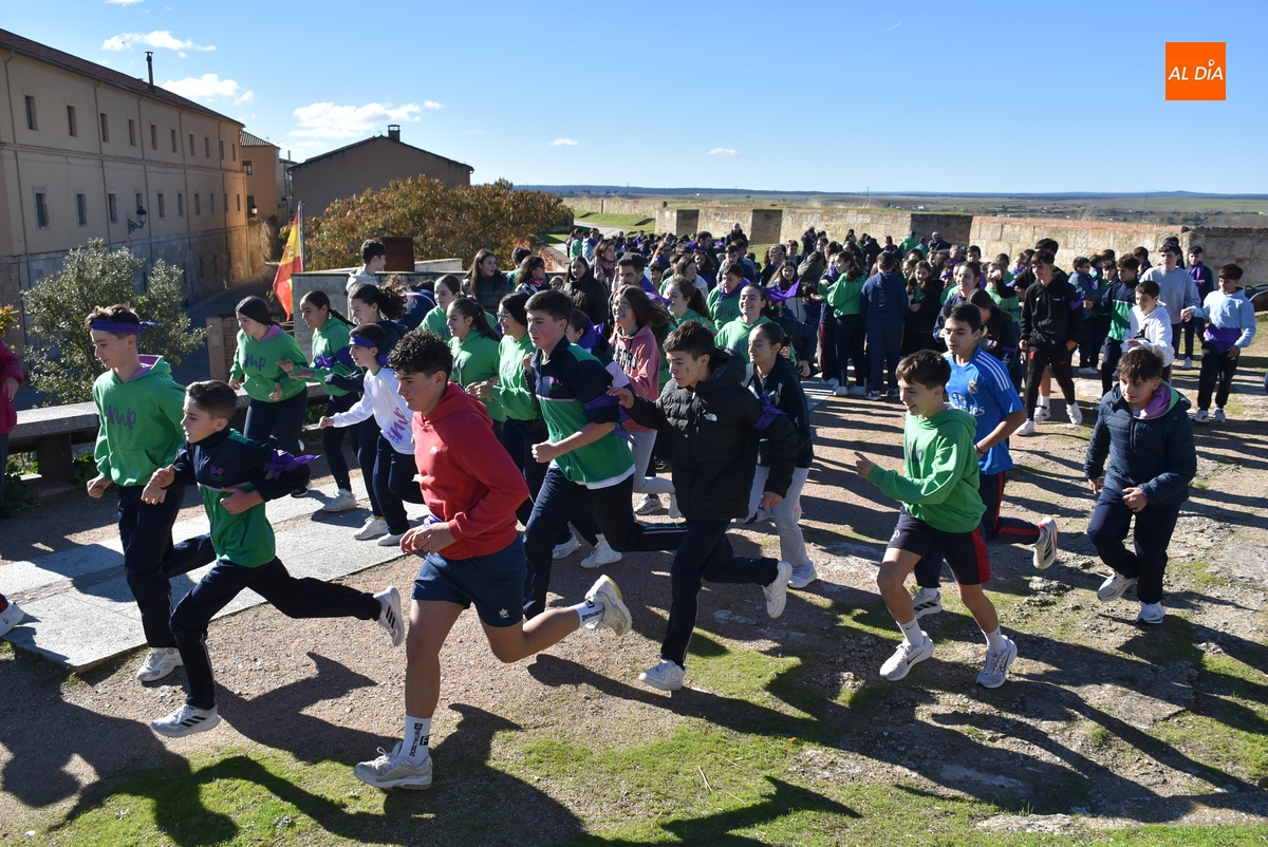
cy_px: 424
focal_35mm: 33
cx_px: 634
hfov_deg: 57.2
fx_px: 1163
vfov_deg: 40.0
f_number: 6.3
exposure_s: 1/1600
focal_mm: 22
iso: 400
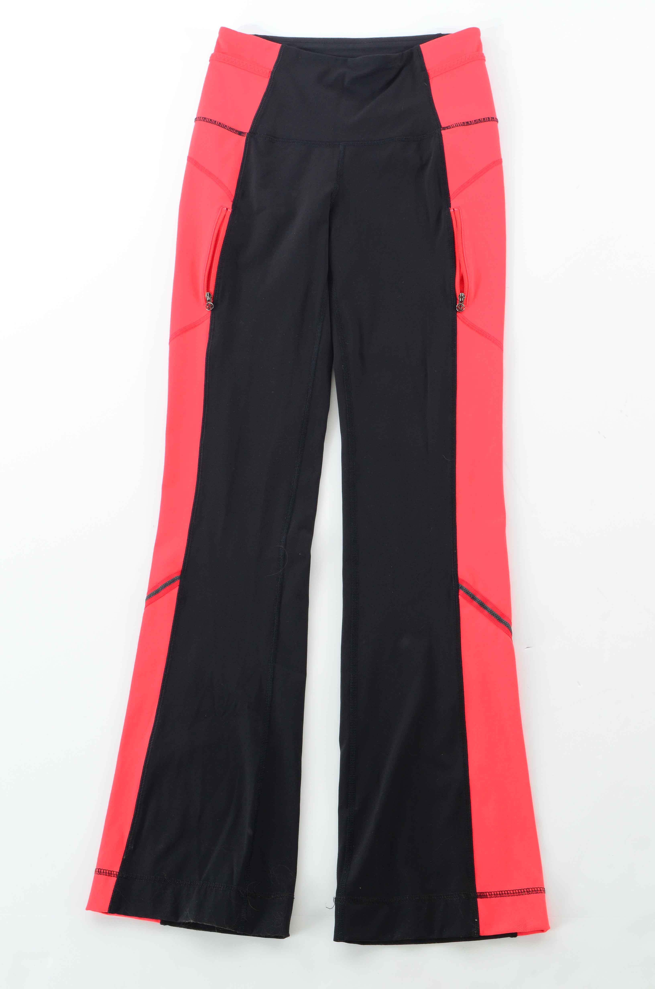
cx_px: 328
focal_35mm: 57
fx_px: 1563
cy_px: 494
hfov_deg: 23.7
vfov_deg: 35.1
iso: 400
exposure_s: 1/100
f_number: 16
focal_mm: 38
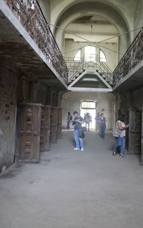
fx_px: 231
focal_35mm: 37
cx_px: 93
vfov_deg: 52.7
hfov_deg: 34.2
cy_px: 105
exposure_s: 1/20
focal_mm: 18
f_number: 3.5
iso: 3200
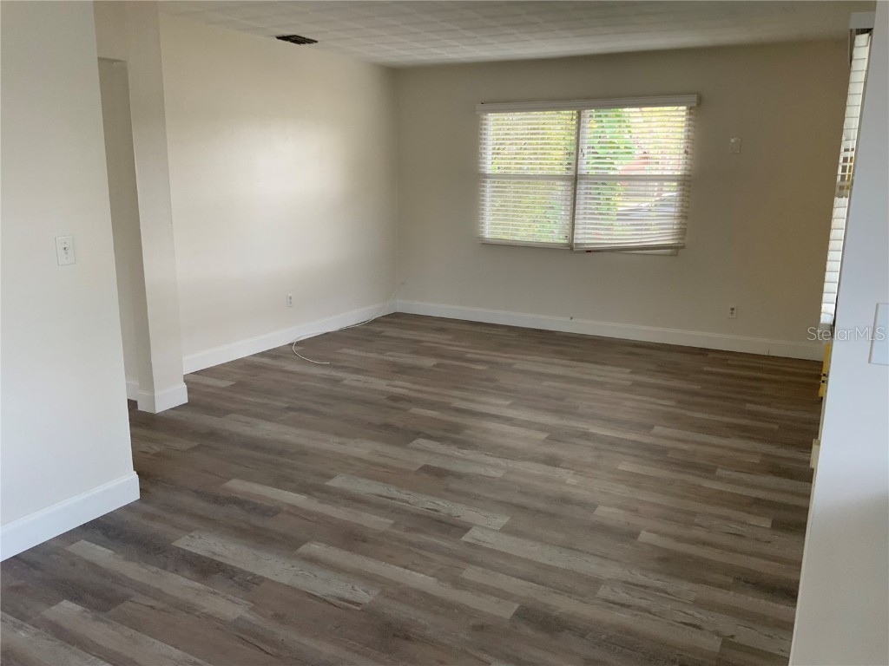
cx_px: 444
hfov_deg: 61.7
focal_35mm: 29
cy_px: 333
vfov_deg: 48.2
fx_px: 745
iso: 80
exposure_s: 1/60
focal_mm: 3
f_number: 1.8
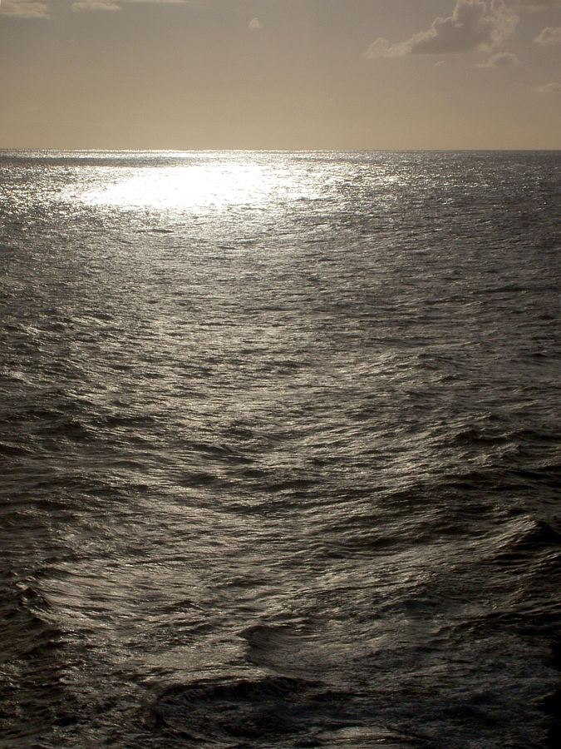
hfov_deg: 14.5
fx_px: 2204
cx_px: 280
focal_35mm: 102
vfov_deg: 19.3
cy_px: 374
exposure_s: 1/2000
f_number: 8.3
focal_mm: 16.8
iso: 50
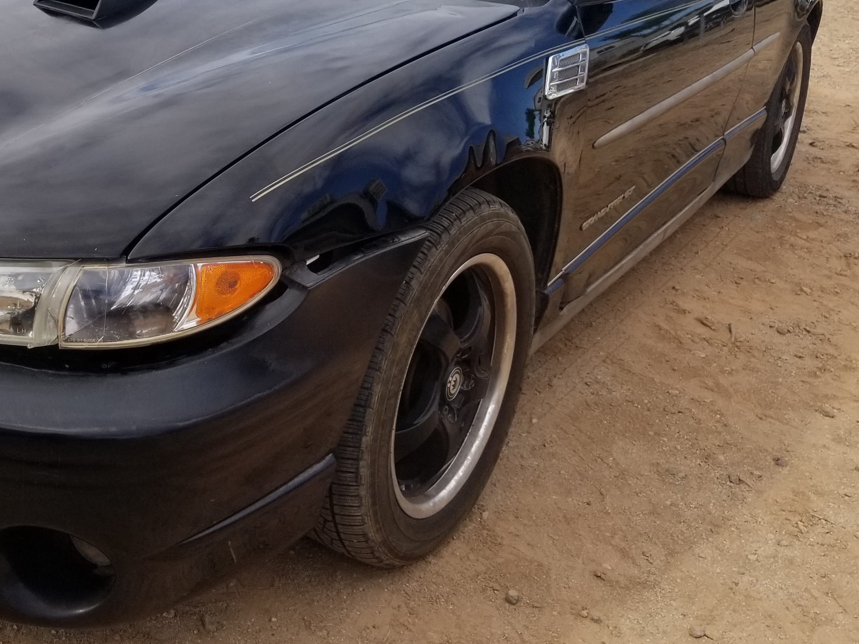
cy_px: 108
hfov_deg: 39.0
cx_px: 185
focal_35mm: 47
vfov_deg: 30.0
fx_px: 1166
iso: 50
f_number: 1.7
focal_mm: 4.25
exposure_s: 1/1372
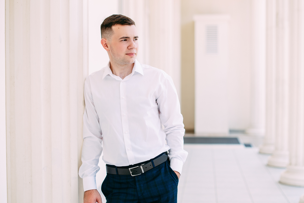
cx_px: 161
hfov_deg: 31.9
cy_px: 108
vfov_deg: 21.6
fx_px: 532
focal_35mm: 63
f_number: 2.2
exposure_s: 1/400
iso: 125
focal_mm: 50
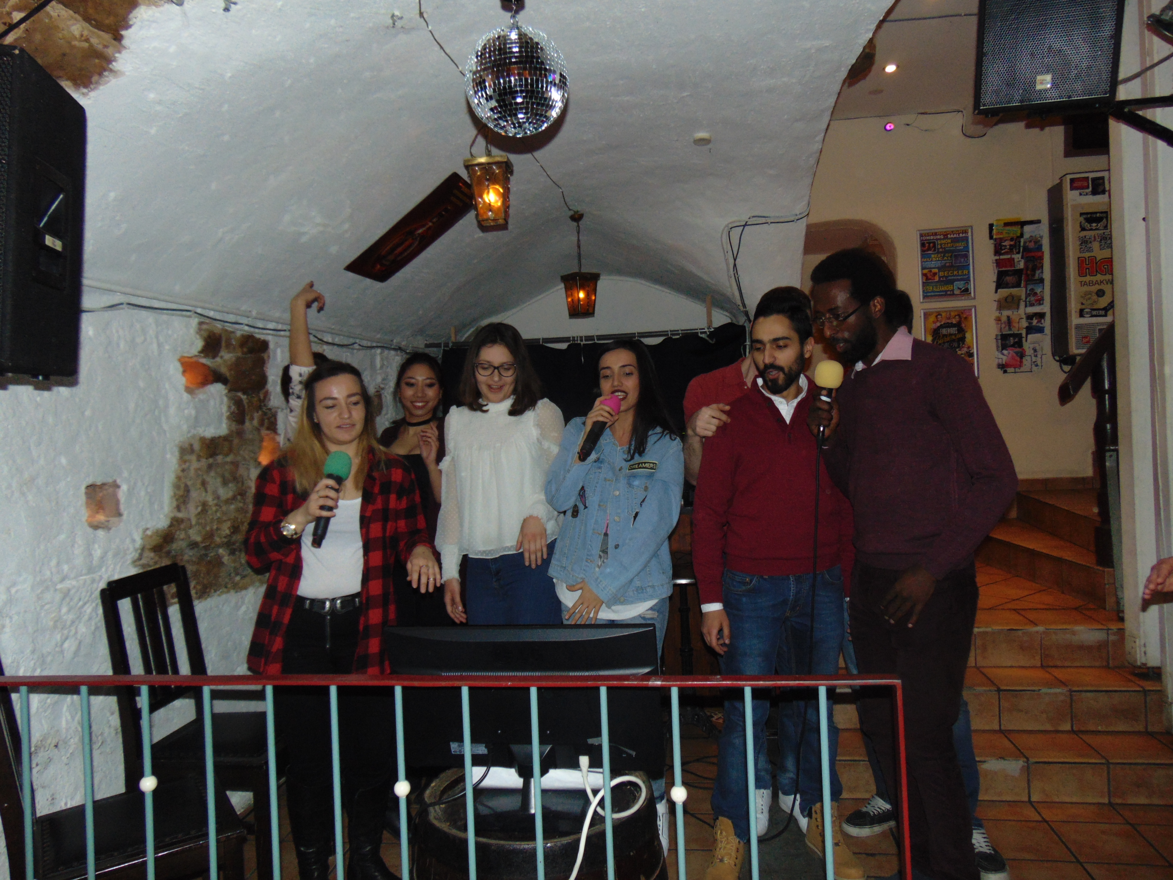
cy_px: 440
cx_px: 586
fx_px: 847
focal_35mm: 25
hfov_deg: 69.4
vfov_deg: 54.9
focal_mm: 4.5
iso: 200
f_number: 3
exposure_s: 1/8
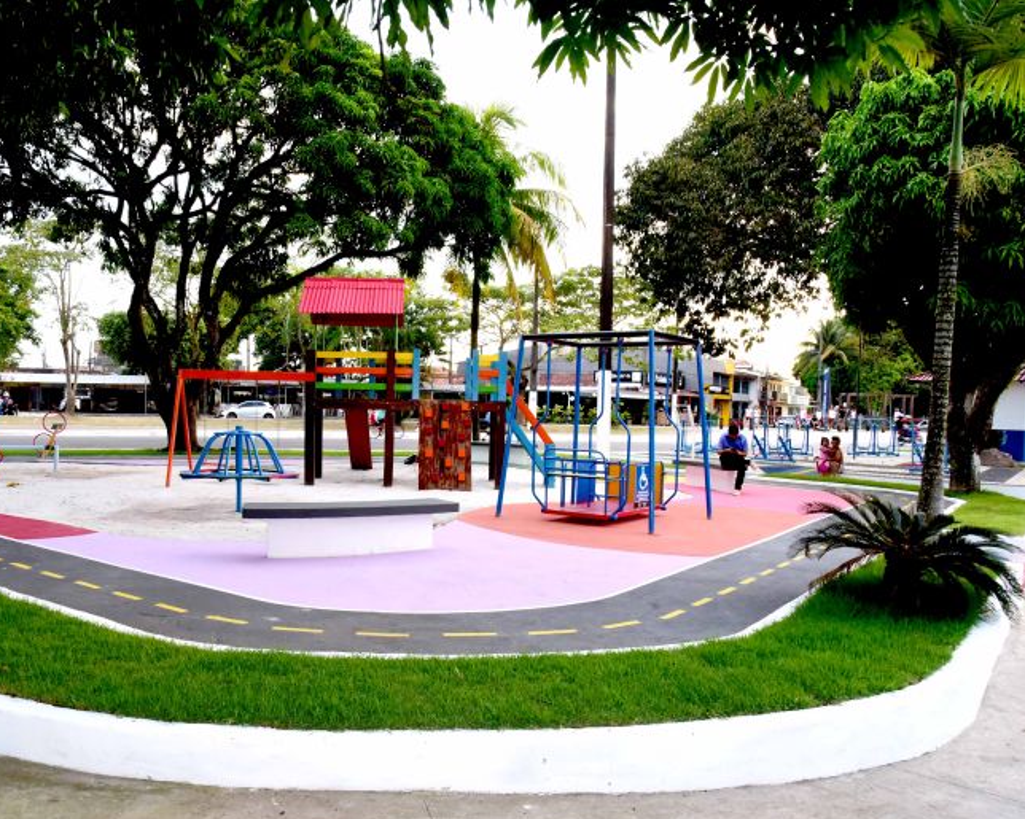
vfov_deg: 51.5
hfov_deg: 61.9
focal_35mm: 28
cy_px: 423
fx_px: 849
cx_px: 439
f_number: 5
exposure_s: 1/60
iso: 1250
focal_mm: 24
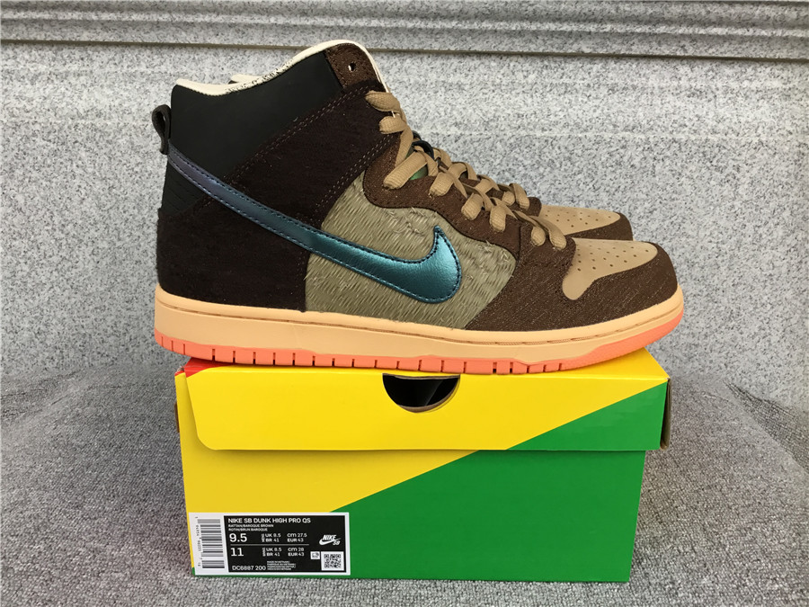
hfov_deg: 58.4
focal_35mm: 31
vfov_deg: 45.4
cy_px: 304
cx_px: 404
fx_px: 724
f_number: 2.4
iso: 25
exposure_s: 1/33
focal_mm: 3.3
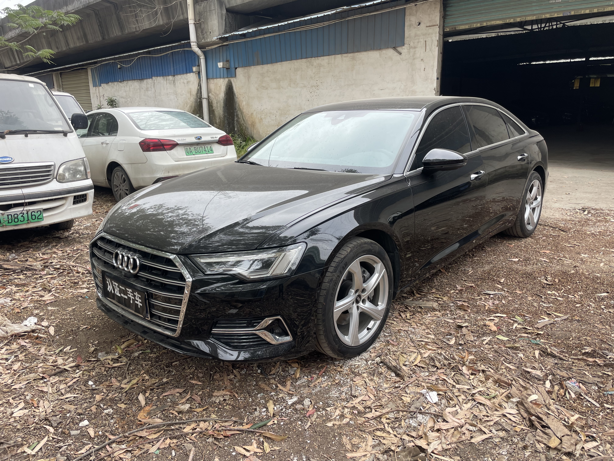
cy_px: 230
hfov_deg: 67.3
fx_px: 461
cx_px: 307
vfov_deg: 53.1
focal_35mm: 26
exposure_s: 1/255
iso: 32
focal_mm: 4.2
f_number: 1.6
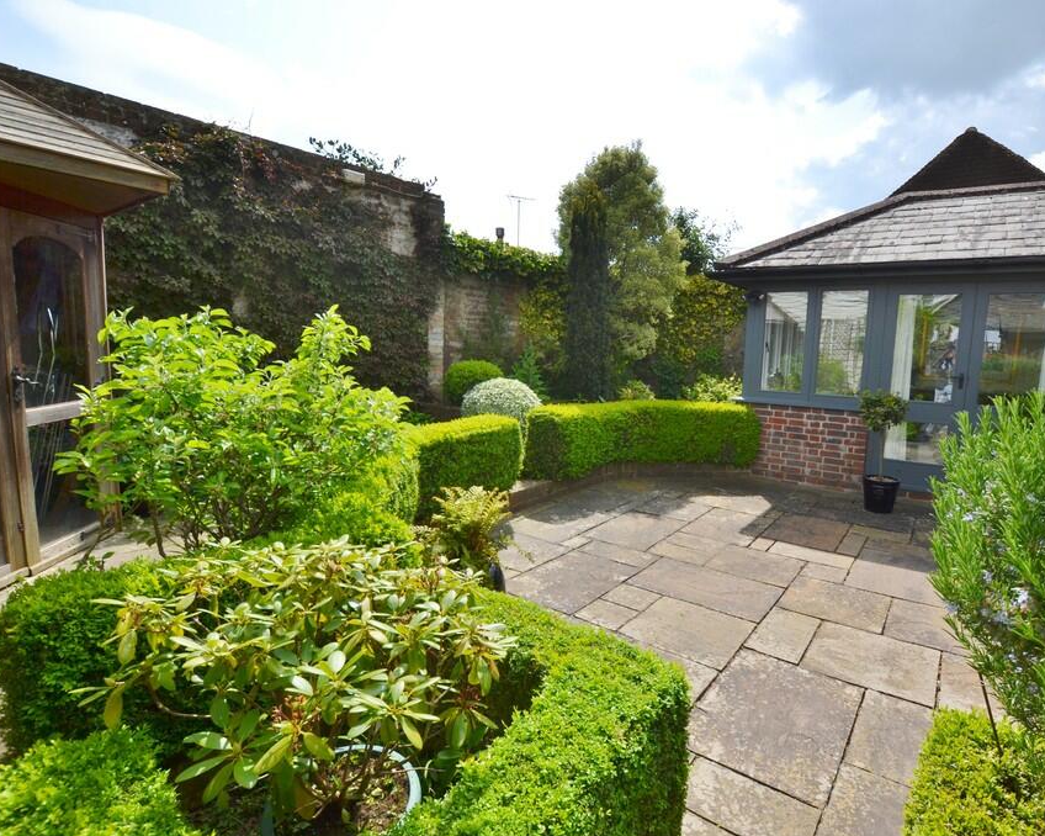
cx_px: 578
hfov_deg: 89.3
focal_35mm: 17
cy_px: 420
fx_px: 526
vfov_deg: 77.0
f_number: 8
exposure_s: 1/250
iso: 100
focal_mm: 10
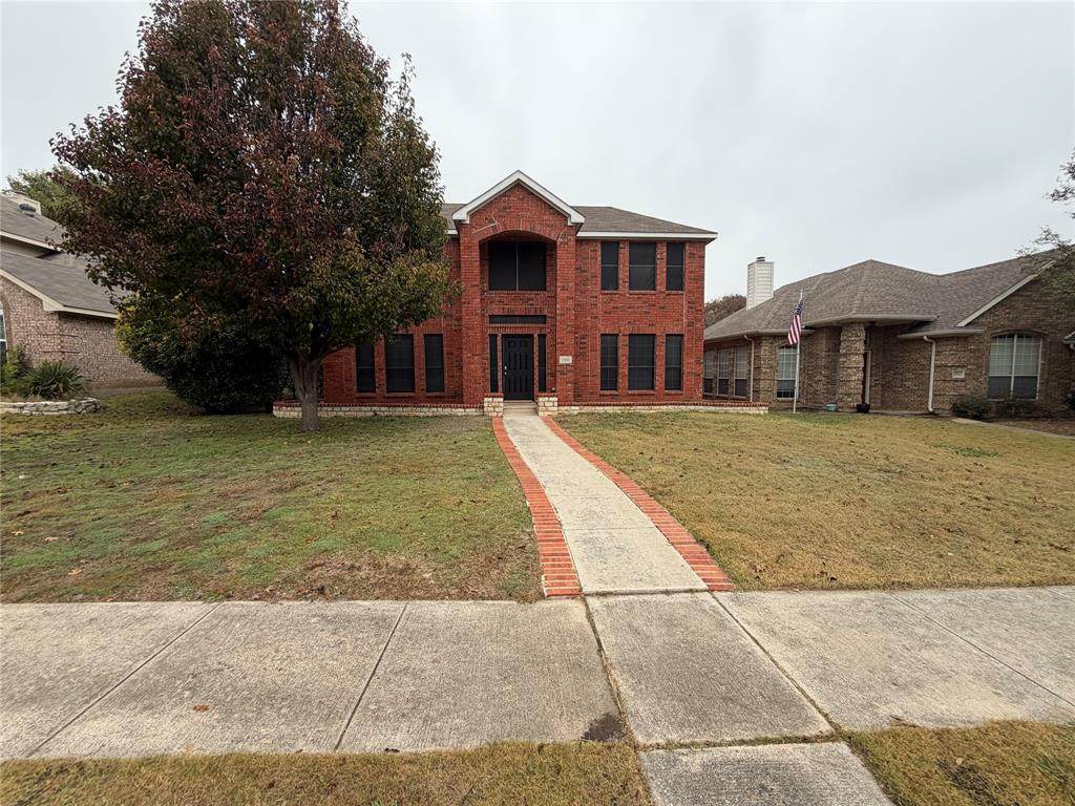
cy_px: 403
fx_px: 435
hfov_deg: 102.1
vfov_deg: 85.7
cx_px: 538
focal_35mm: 14
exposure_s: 1/502
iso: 64
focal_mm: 2.22
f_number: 2.2
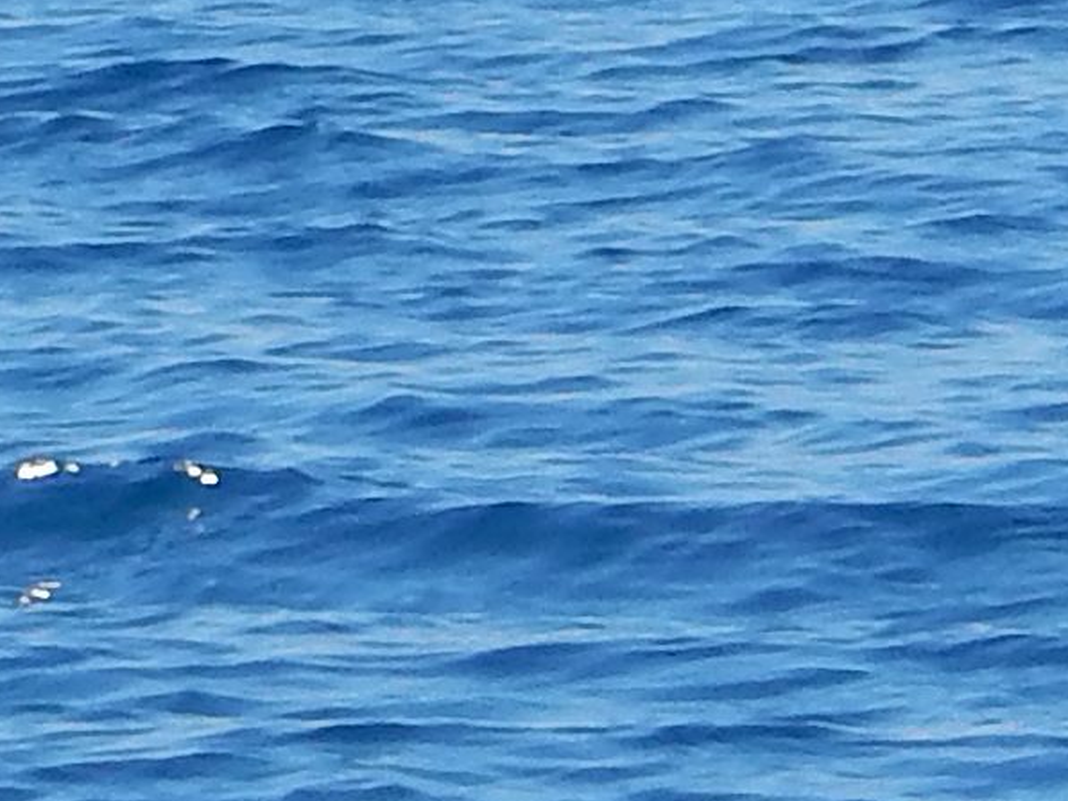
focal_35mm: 1268
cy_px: -2111
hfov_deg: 1.6
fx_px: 39121
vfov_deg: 1.2
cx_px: 674
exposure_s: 1/640
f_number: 6
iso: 125
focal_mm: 29.2
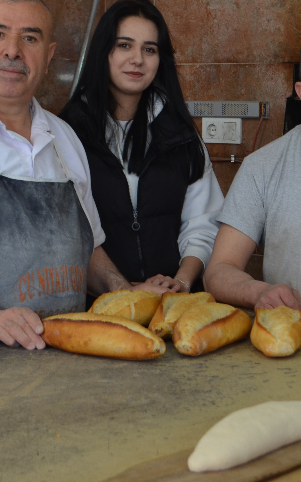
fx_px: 1208
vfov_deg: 22.5
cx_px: 279
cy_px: 186
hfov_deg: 14.1
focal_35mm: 92
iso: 450
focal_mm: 30
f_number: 4.5
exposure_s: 1/60
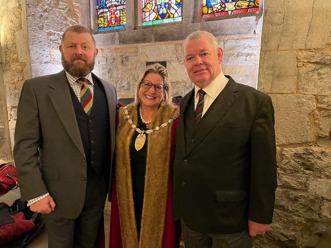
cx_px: 166
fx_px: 249
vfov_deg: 53.1
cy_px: 124
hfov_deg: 67.3
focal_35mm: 26
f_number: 1.6
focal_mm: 5.1
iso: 640
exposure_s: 1/25
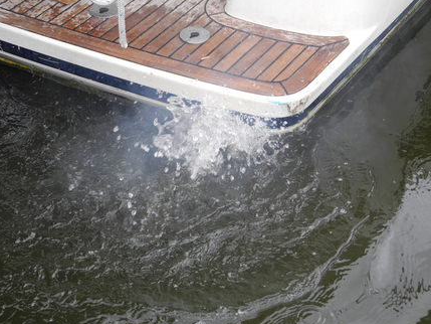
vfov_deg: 18.9
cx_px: 218
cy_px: 163
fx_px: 971
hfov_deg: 25.0
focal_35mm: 78
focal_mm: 16.3
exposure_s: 1/215
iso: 100
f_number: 4
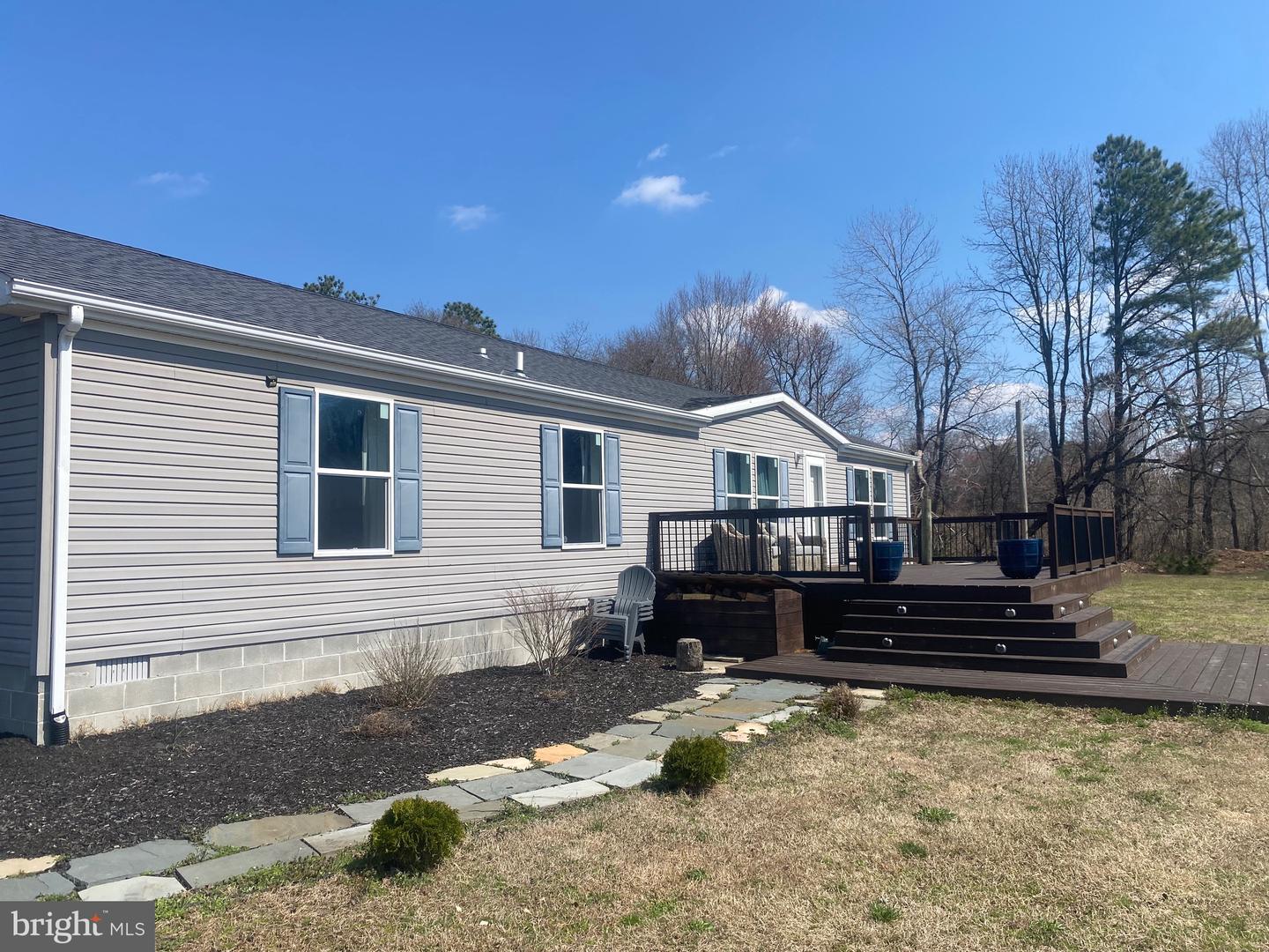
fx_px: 953
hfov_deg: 67.3
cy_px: 476
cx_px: 634
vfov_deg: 53.1
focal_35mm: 26
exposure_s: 1/3497
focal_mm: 4.25
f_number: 1.8
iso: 32
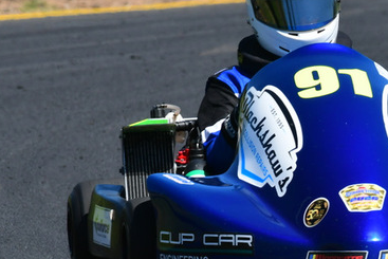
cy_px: 136
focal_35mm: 1637
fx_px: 17649
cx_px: 334
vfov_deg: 0.8
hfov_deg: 1.3
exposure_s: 1/640
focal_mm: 500
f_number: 11
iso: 500
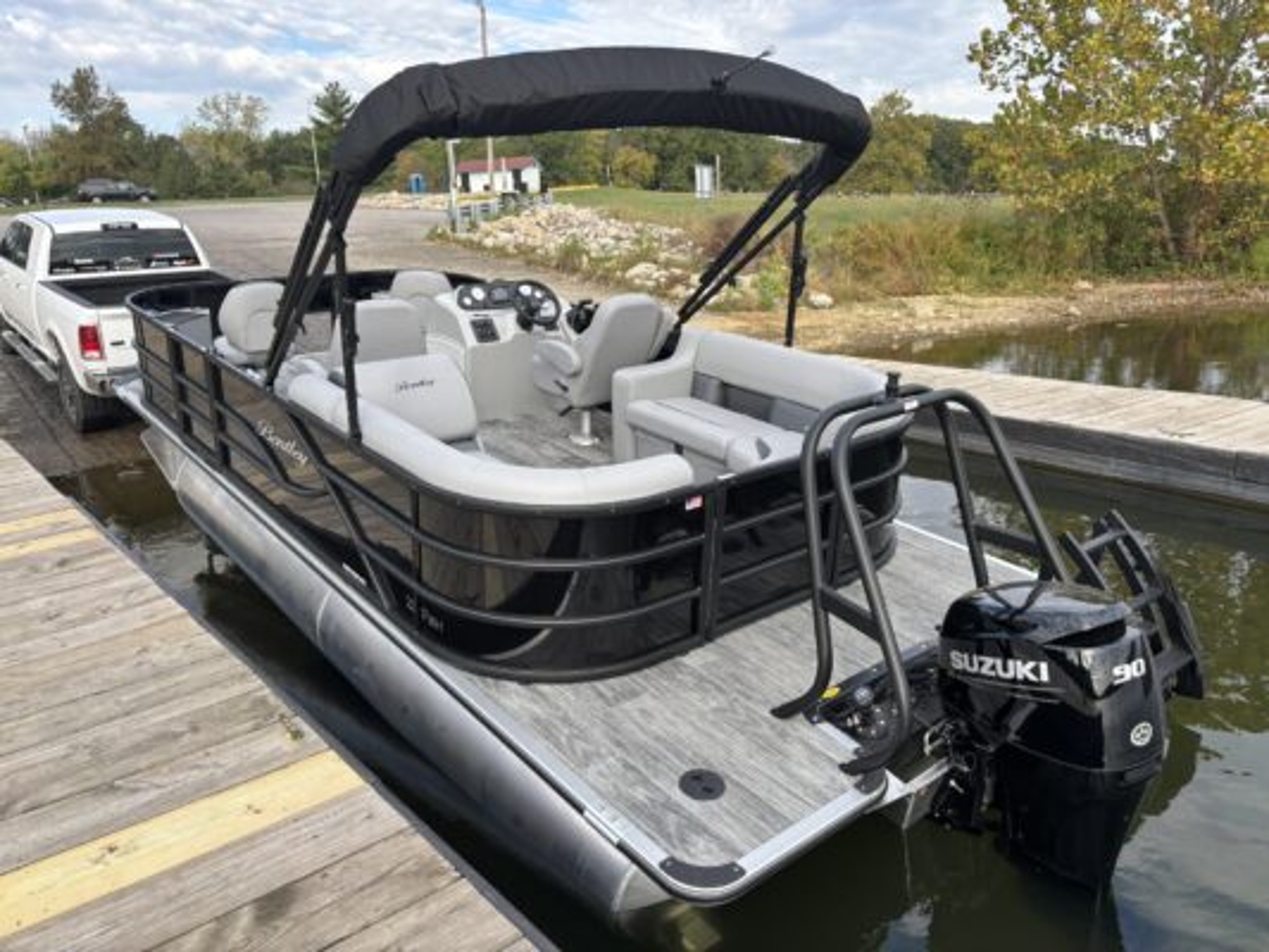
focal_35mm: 26
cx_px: 634
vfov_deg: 53.1
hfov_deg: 67.3
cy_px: 476
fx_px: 953
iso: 50
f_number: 1.6
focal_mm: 5.96
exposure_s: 1/894
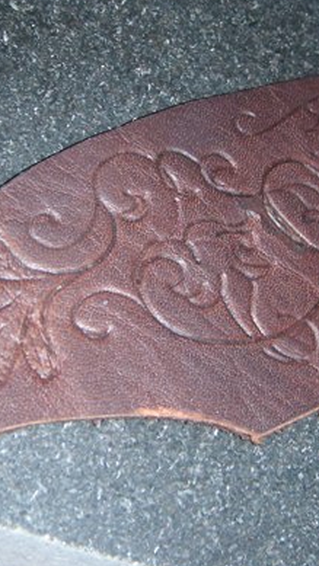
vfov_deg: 28.2
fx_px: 1127
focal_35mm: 75
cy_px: 269
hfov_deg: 16.1
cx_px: 201
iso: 64
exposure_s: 1/60.2
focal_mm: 6.4
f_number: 3.5
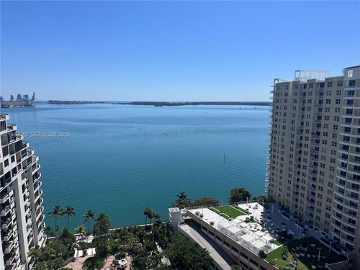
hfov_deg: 71.6
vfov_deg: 56.8
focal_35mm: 24
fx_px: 250
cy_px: 135
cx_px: 180
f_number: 1.78
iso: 80
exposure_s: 1/8197
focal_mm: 6.86
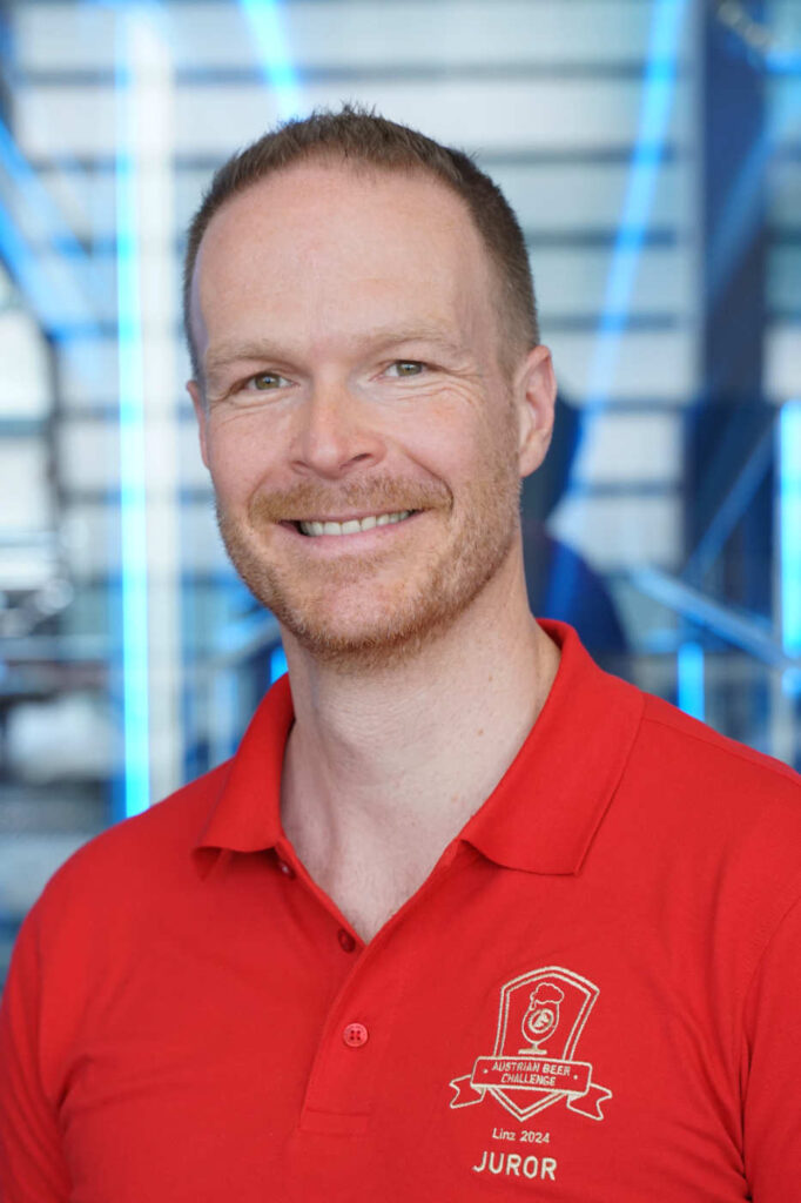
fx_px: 2505
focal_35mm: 75
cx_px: 400
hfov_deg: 18.2
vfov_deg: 27.0
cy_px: 602
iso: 1600
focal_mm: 75
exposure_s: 1/200
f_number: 5
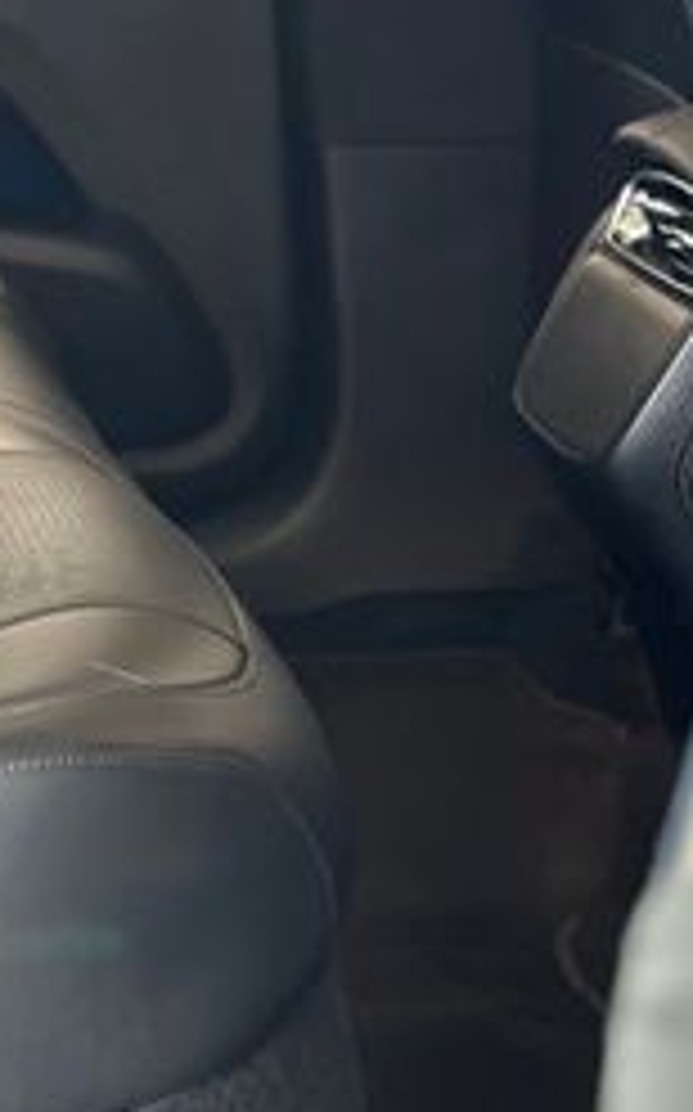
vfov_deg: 15.7
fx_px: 3996
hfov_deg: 9.7
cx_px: -202
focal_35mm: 132
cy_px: 122
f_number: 1.78
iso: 200
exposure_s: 1/60
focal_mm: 6.86
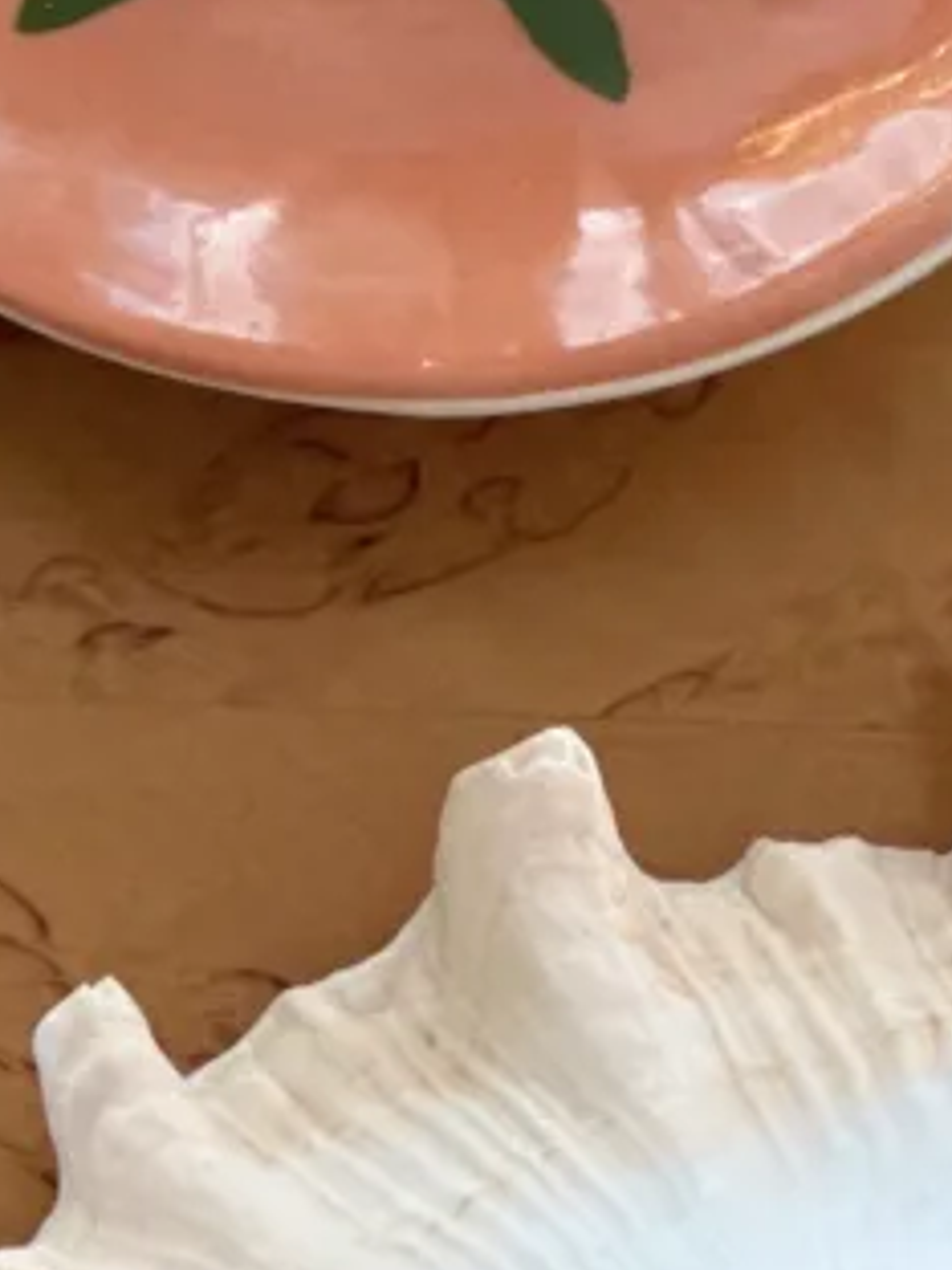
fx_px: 9277
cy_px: -444
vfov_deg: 7.7
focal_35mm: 253
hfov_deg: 5.9
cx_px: -41
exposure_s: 1/100
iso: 250
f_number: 2.8
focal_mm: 9
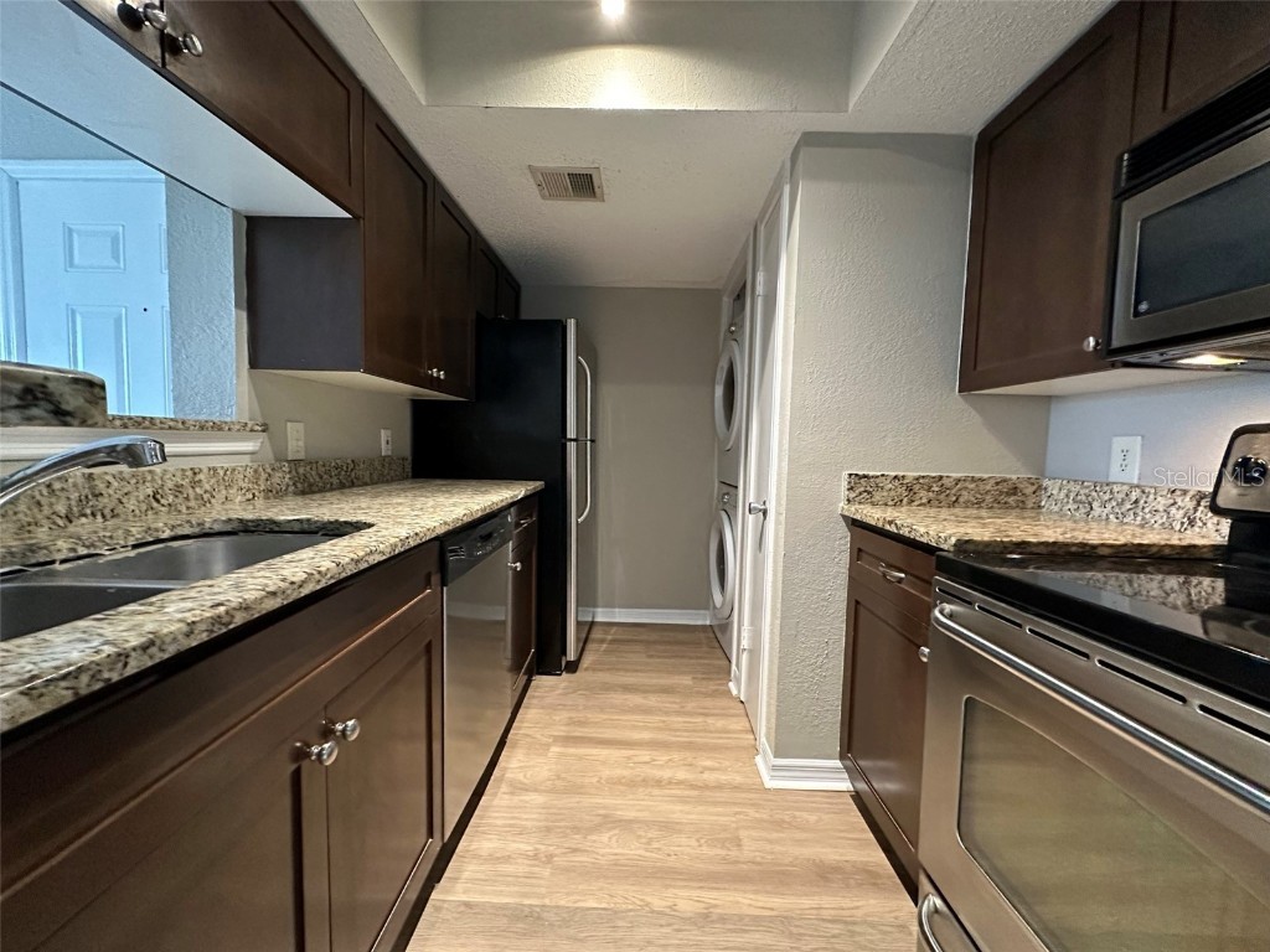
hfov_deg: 102.1
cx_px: 635
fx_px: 514
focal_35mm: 14
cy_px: 476
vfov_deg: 85.7
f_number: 2.2
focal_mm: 2.22
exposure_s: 1/60
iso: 640
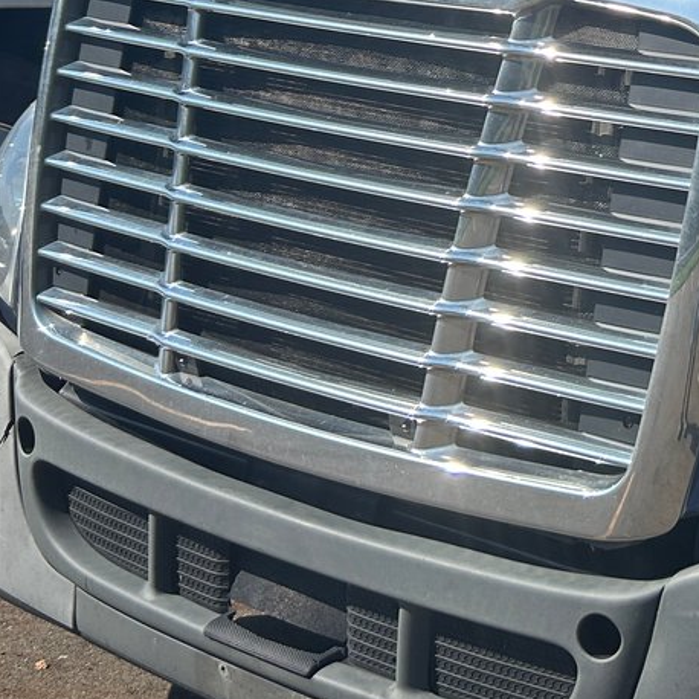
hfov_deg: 21.1
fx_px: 1736
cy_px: -39
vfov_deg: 21.7
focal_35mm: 76
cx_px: 857
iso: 50
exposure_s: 1/2632
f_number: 1.5
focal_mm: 5.7
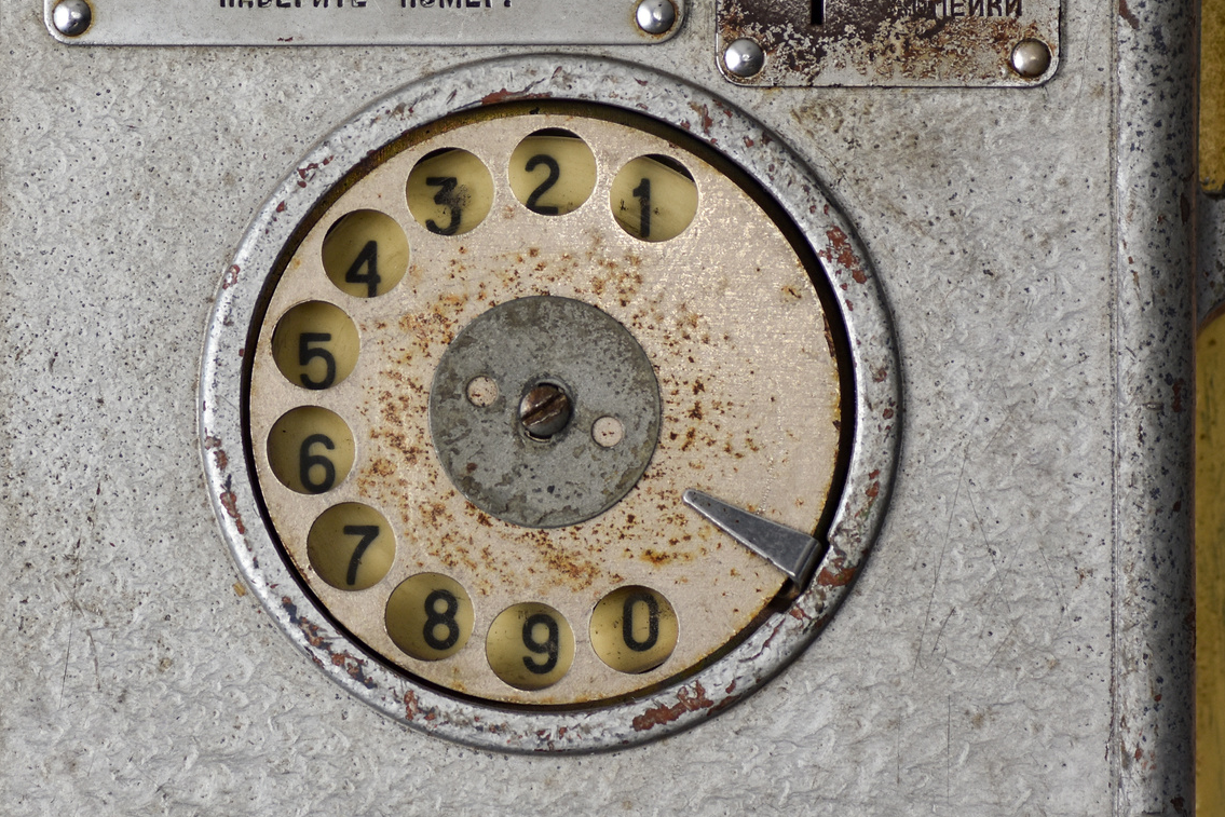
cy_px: 497
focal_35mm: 185
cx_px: 196
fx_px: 6295
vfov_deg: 7.4
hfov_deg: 11.1
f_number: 3.5
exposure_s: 1/160
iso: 160
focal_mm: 70
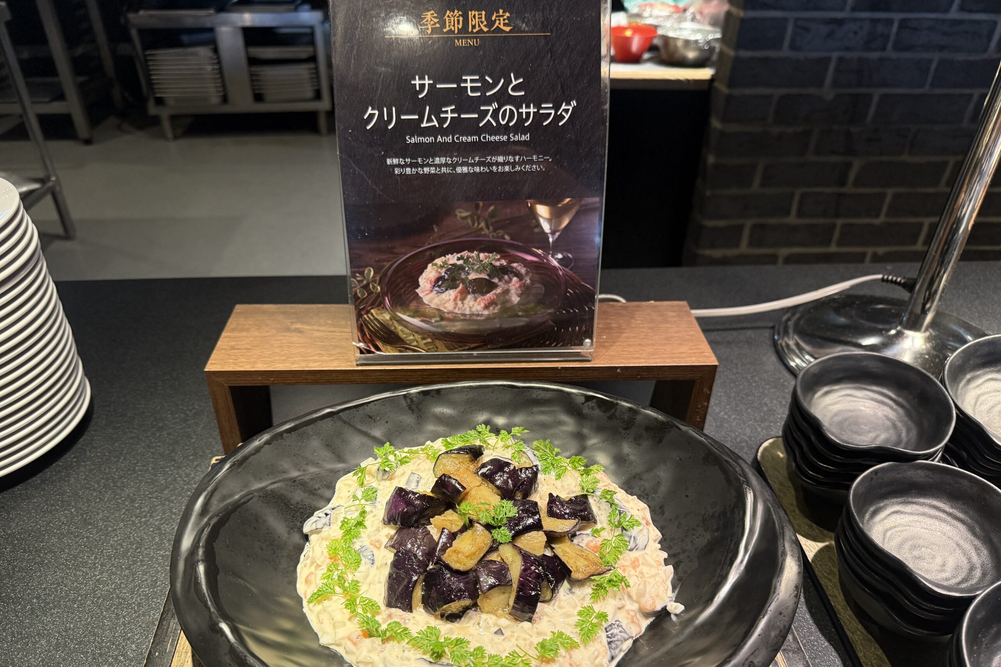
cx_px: 500
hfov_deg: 71.5
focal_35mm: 25
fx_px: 695
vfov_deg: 51.2
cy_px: 370
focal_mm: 6.76
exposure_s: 1/60
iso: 250
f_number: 1.78
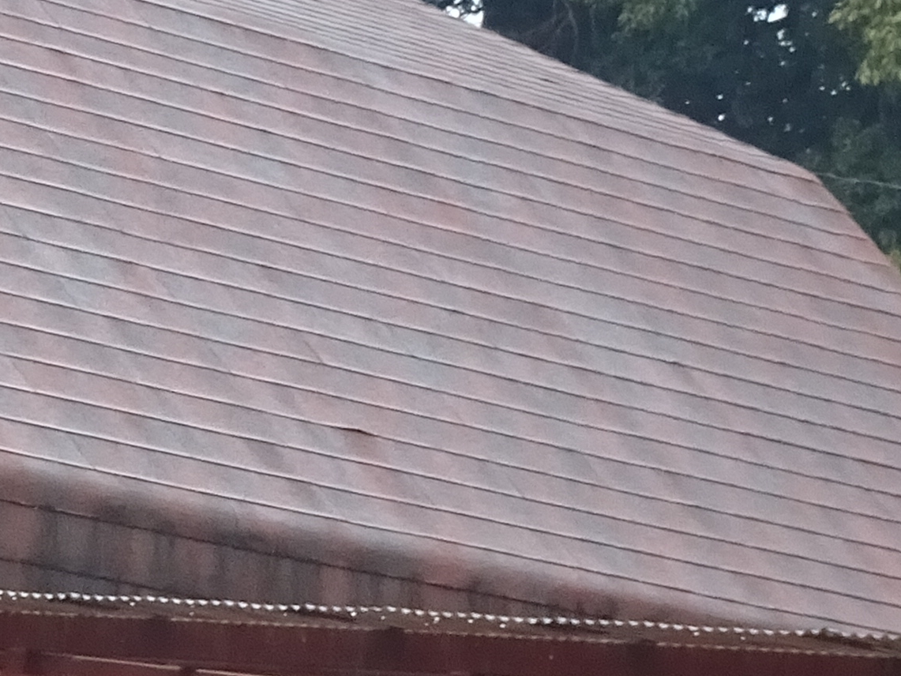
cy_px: 863
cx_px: -826
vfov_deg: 5.6
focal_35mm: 266
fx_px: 6924
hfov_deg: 7.2
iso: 250
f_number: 4.5
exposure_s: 1/80
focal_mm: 10.59
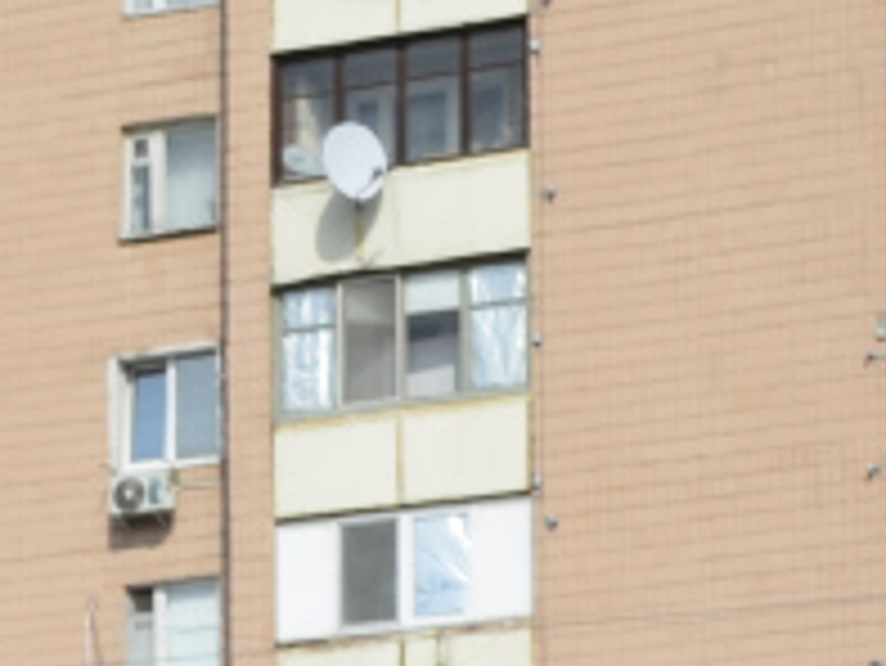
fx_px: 5839
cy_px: 1721
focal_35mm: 228
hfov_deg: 8.2
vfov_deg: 6.2
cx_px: -994
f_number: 11
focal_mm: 24
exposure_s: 1/125
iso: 125
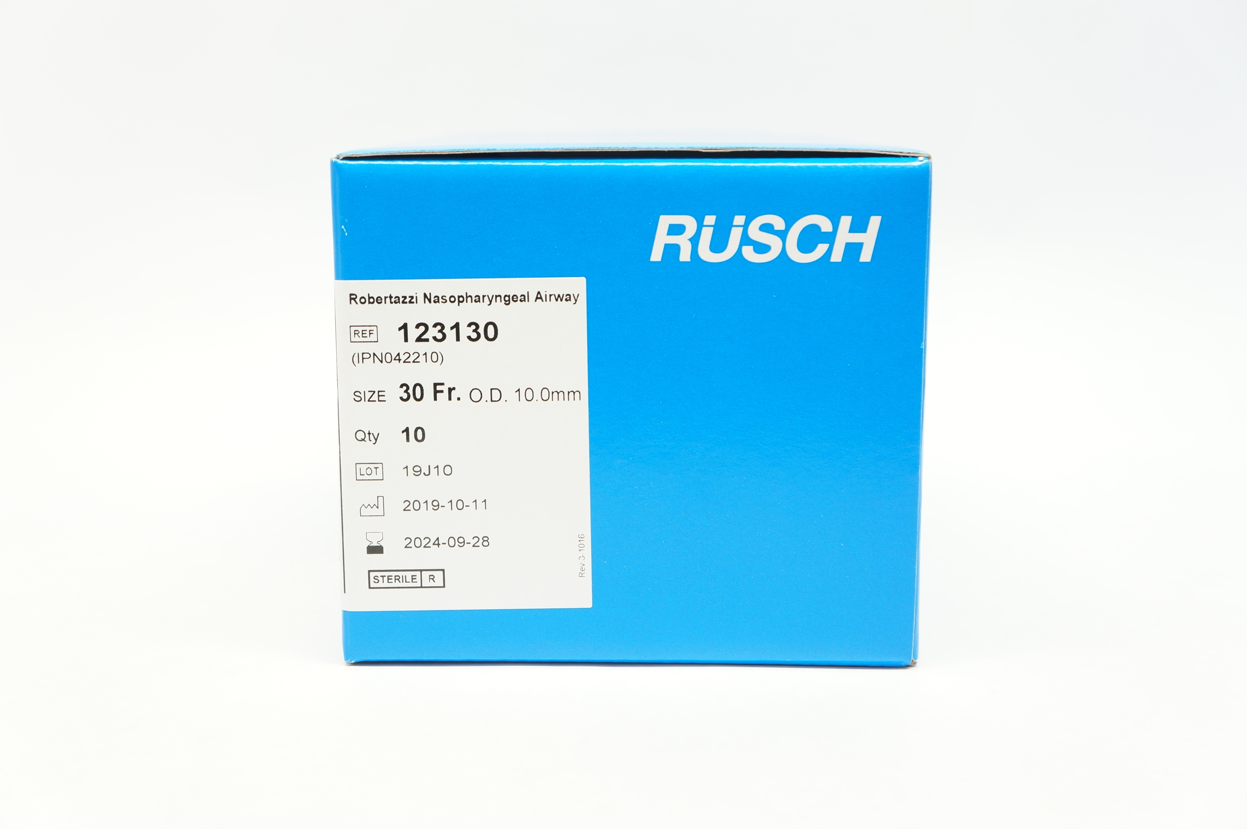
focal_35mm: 48
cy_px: 414
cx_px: 624
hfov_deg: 41.2
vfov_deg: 28.0
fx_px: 1661
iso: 400
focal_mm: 32
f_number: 5.6
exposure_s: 1/40
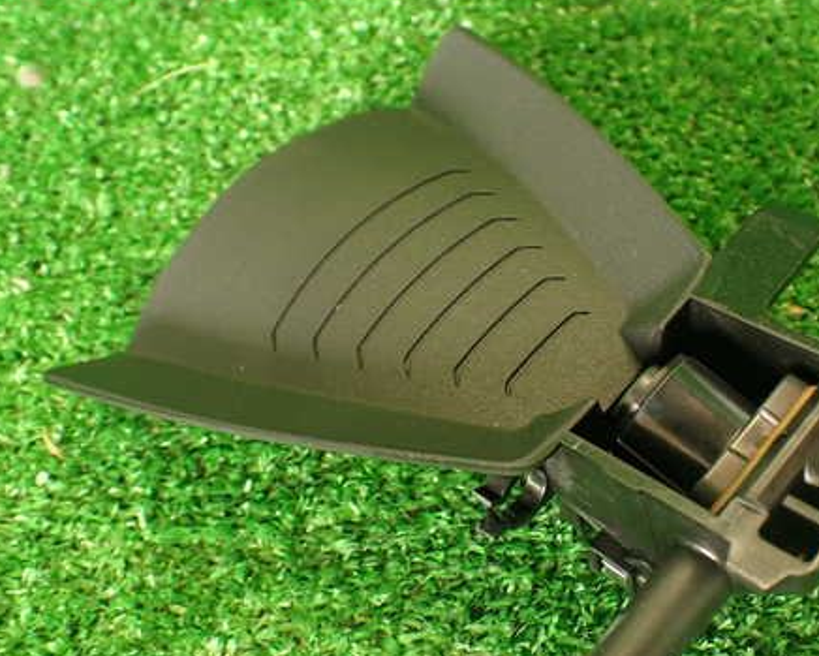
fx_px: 1043
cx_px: 524
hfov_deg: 42.5
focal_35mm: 43
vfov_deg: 34.9
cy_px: 368
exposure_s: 1/30
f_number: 2.4
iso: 320
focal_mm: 5.79
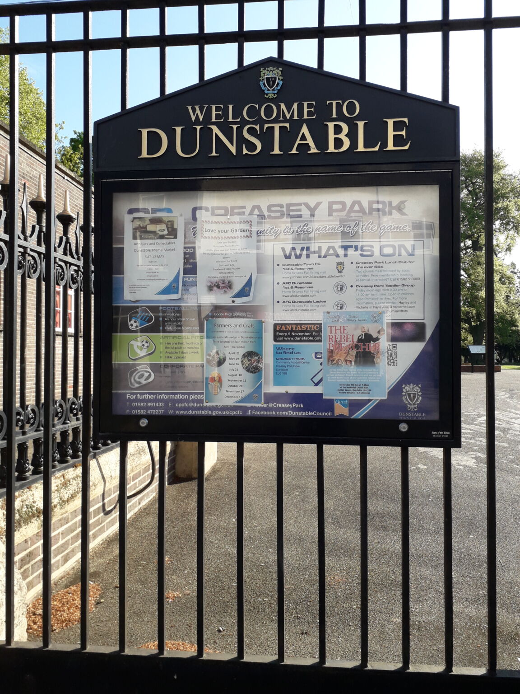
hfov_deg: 51.4
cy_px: 347
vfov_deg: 65.3
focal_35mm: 27
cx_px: 260
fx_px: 541
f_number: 1.9
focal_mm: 3.6
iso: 40
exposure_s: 1/615
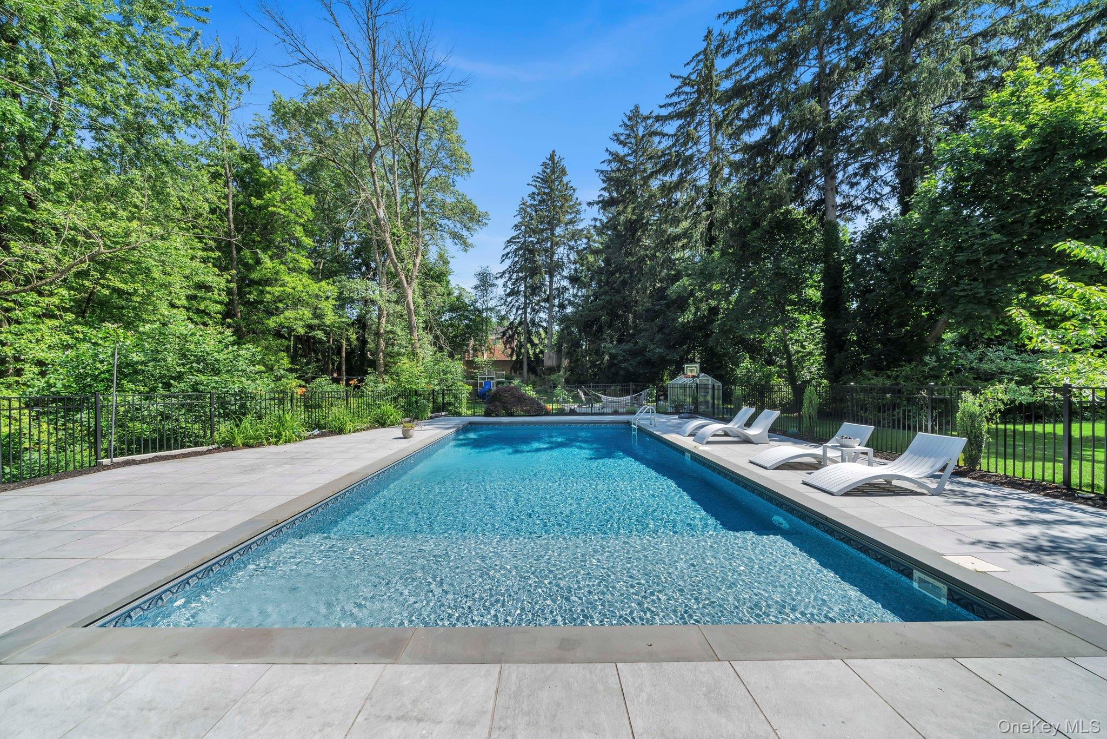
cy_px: 370
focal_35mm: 12
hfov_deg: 112.6
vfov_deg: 90.0
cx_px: 554
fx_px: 369
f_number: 8
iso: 100
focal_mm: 12
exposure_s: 1/125
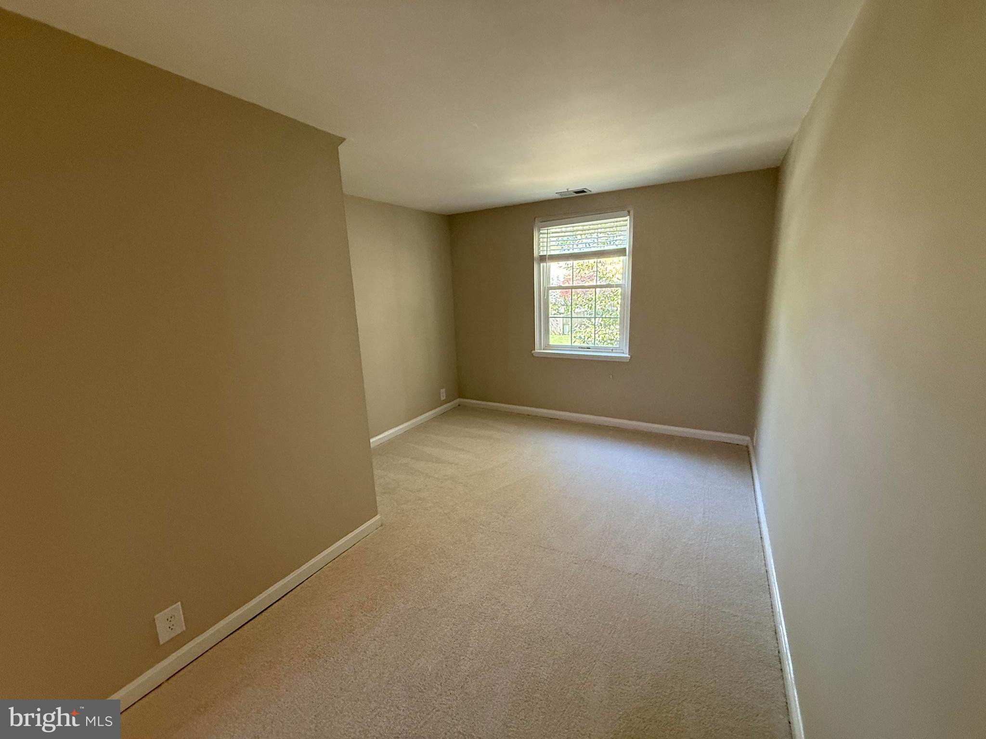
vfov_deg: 85.7
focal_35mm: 14
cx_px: 493
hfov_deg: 102.1
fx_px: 399
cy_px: 370
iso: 400
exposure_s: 1/60
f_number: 2.2
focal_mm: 2.22
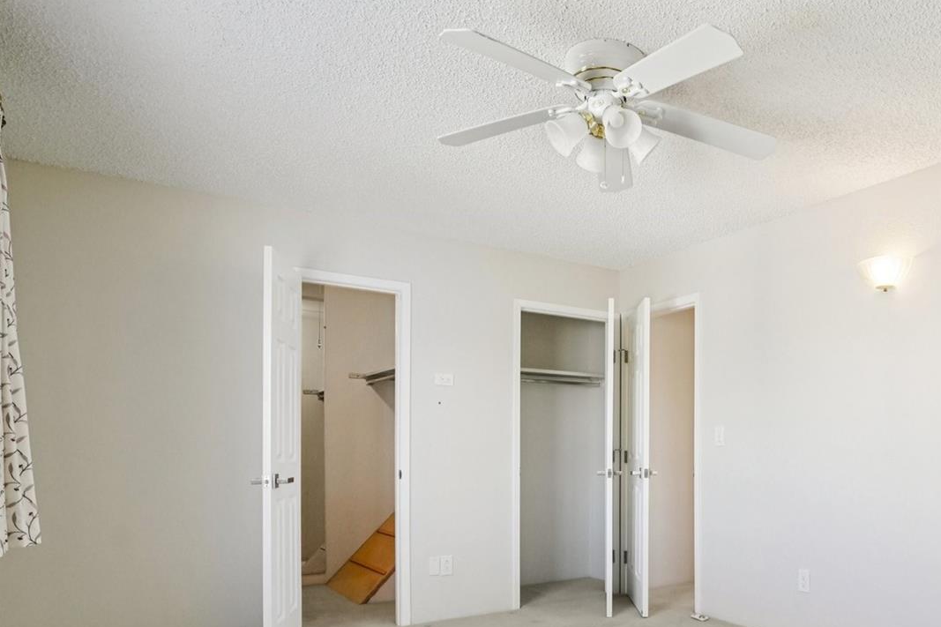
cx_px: 662
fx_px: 647
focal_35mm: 25
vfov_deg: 50.1
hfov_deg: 69.0
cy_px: 453
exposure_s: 1/30
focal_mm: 11
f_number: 8
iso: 320
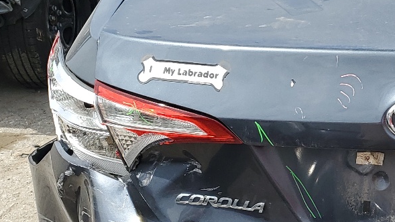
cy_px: 106
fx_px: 806
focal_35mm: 77
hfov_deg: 25.8
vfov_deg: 15.7
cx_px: 415
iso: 50
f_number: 1.5
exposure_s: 1/2500
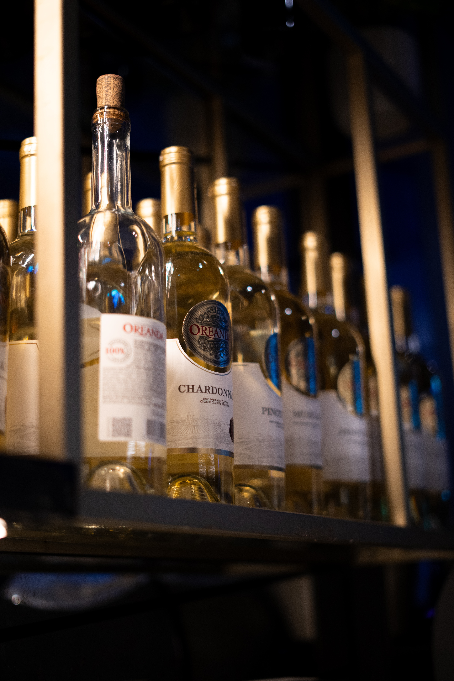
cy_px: 340
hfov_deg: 27.0
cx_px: 227
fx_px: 946
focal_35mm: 50
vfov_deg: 39.6
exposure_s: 1/125
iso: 1000
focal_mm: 50
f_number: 1.8
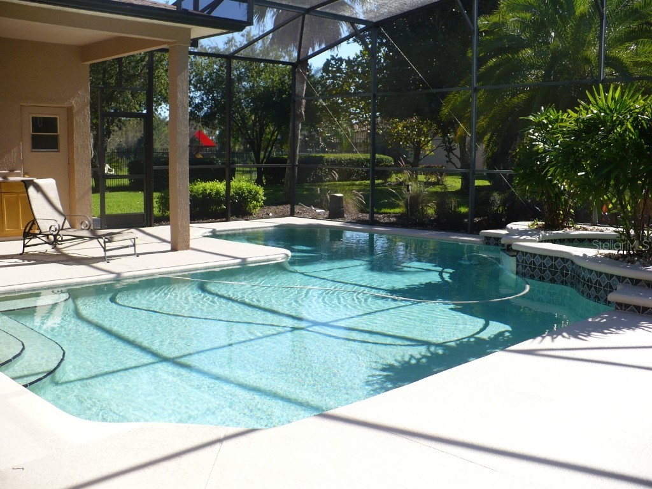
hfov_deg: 50.1
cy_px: 244
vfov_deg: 38.7
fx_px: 697
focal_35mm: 37
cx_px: 326
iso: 100
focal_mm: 6.1
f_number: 2.8
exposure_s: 1/500
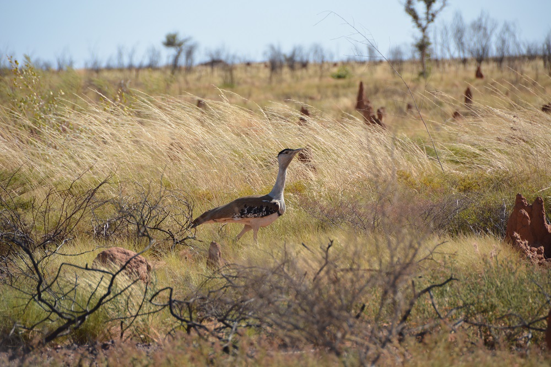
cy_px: 184
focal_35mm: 300
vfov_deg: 4.6
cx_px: 276
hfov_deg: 6.9
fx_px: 4590
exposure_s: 1/1250
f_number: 5.6
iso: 400
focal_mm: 200
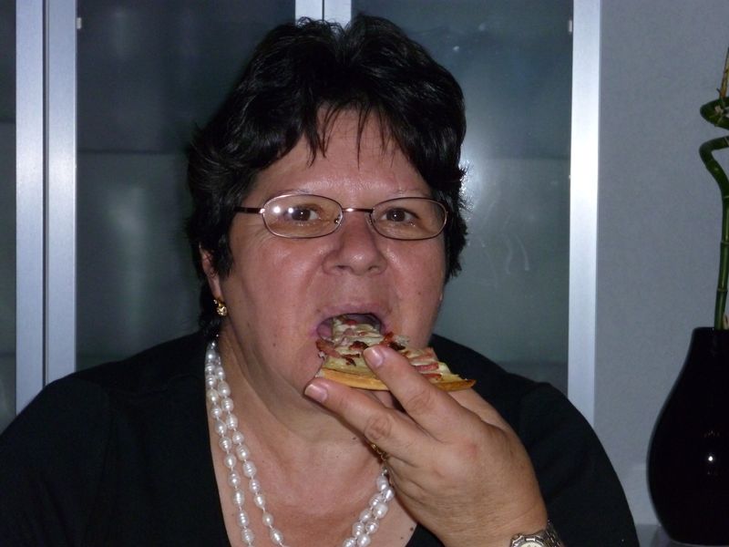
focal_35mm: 101
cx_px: 364
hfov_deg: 19.4
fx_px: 2127
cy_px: 274
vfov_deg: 14.6
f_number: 5.6
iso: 400
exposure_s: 1/200
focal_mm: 18
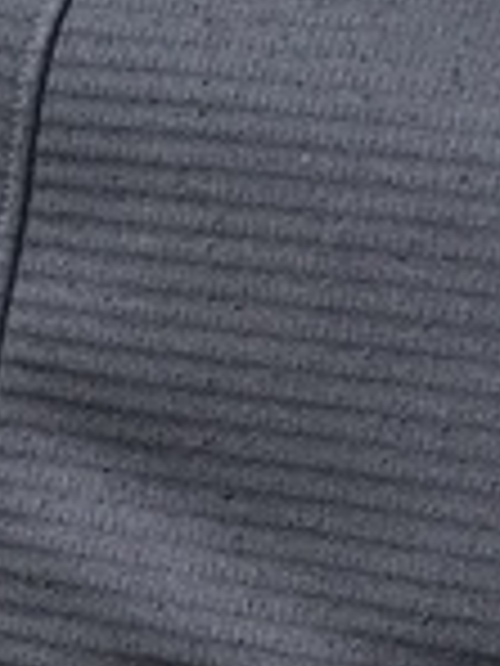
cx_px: -194
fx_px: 6317
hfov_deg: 4.5
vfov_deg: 5.8
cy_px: 1744
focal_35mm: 328
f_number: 2.8
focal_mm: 6.6
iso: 20
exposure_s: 1/120
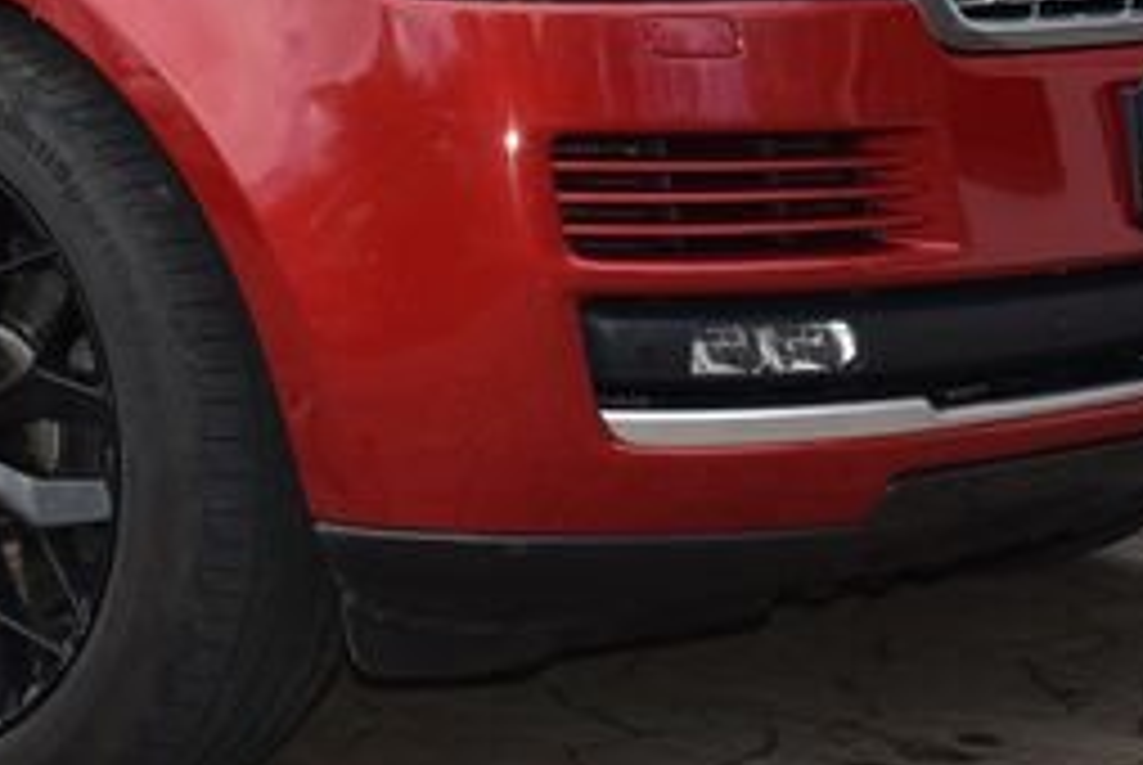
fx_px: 4482
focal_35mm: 141
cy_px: -274
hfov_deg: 14.2
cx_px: -122
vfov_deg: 9.6
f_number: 10
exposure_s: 1/200
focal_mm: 35
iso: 500
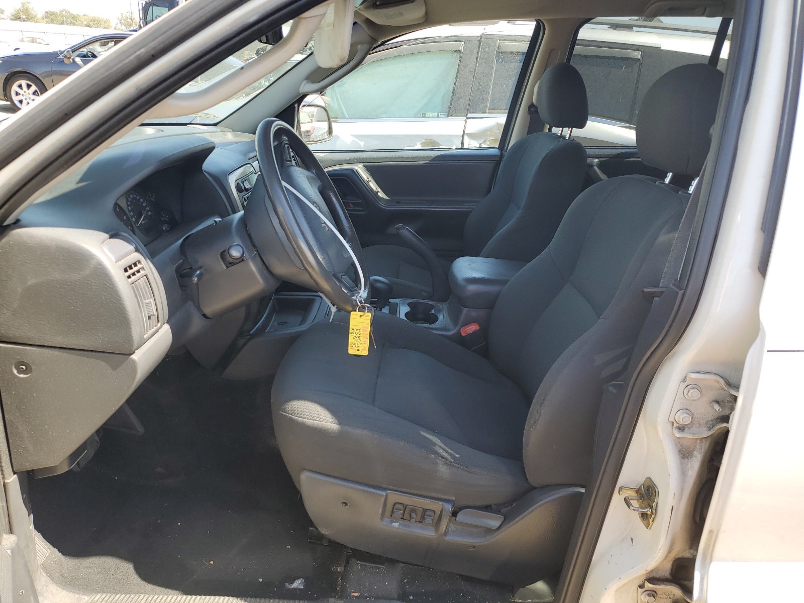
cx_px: 402
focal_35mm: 26
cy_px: 302
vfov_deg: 53.1
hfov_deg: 67.3
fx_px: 604
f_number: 1.5
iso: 50
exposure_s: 1/435
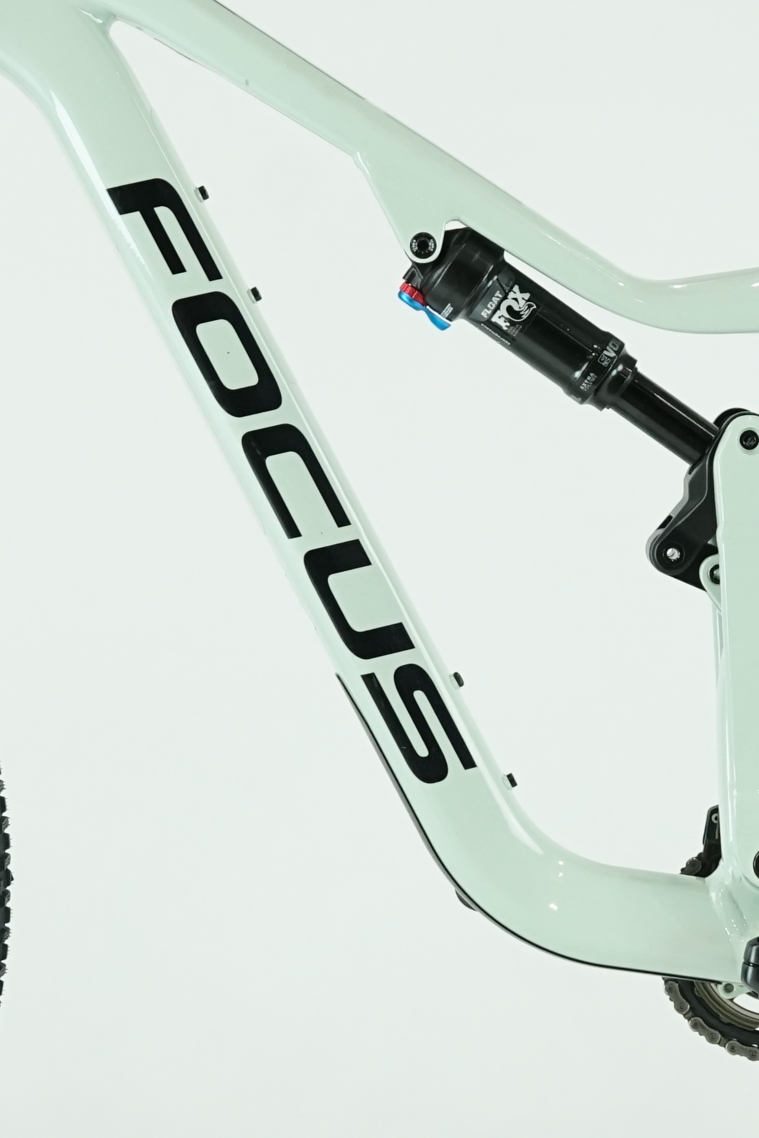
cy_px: 476
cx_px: 441
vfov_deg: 12.4
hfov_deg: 8.3
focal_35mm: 165
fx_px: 5217
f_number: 5
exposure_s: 1/200
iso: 1250
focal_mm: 53
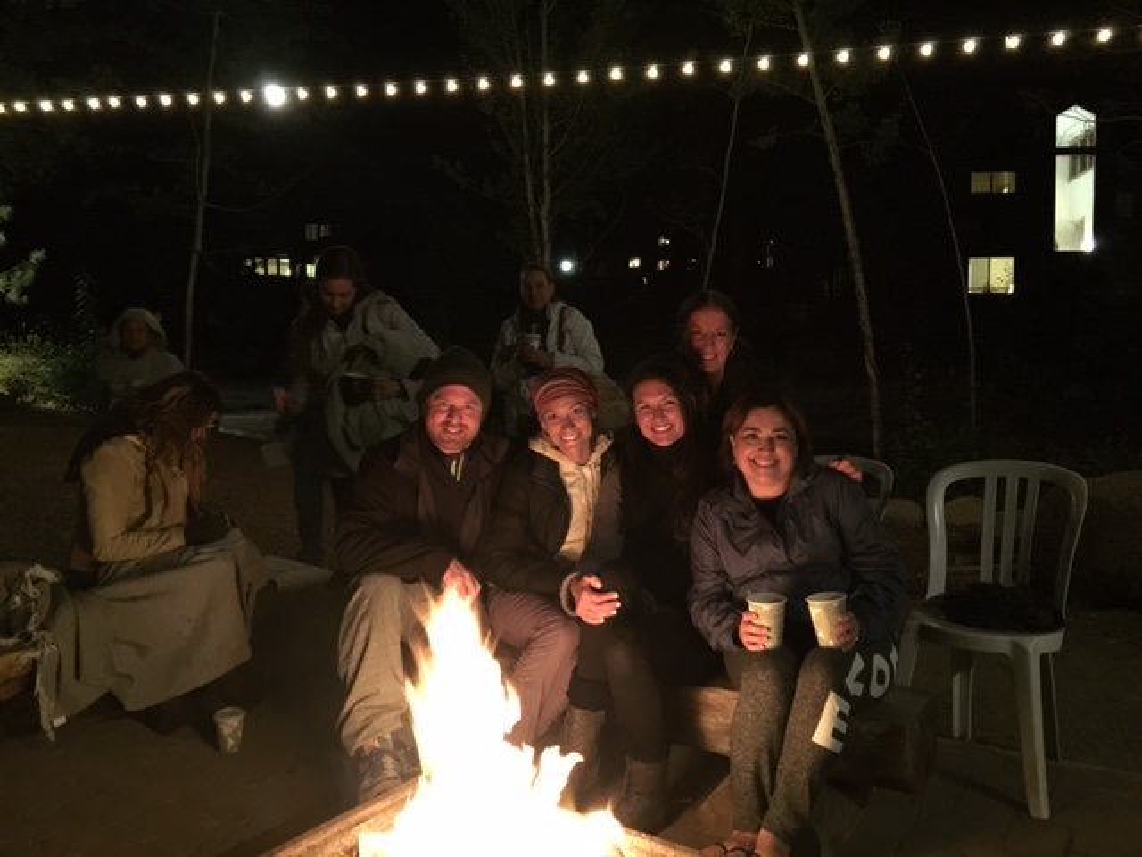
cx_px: 571
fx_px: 957
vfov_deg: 48.2
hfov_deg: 61.7
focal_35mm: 29
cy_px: 428
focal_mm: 4.15
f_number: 2.2
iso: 250
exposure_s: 1/4
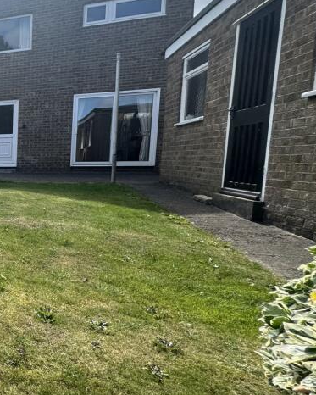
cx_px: -112
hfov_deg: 33.0
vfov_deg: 58.8
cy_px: 201
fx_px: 351
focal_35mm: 30
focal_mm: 2.22
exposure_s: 1/1160
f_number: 2.2
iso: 50
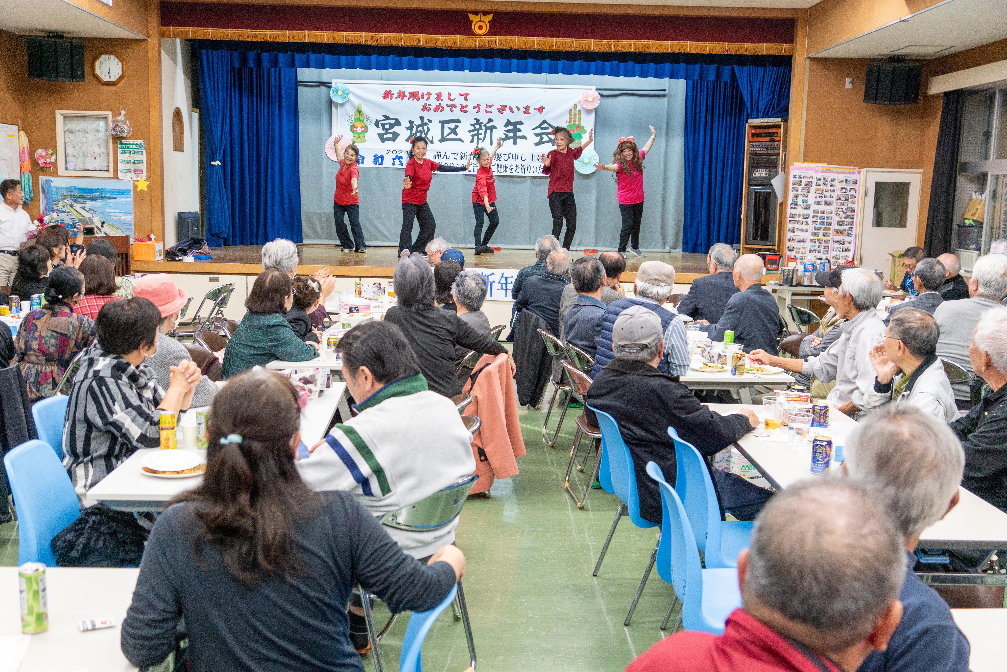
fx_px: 1007
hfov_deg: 53.1
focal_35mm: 36
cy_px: 336
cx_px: 504
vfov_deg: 36.9
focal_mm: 24
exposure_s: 1/90
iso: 640
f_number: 2.8
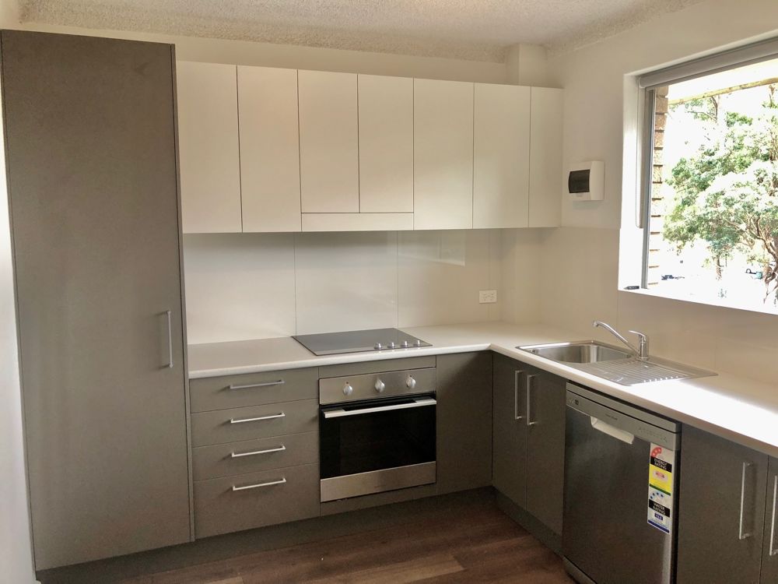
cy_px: 292
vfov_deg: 49.7
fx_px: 629
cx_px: 389
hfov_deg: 63.4
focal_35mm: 28
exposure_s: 1/33
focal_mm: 3.99
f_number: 1.8
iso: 25
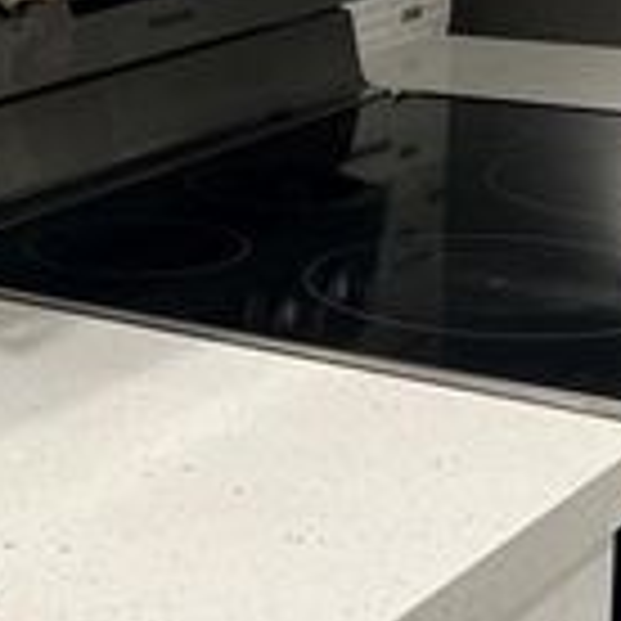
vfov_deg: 15.6
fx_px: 2253
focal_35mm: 111
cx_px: -274
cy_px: 142
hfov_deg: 14.7
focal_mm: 5.7
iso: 125
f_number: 1.5
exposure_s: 1/120
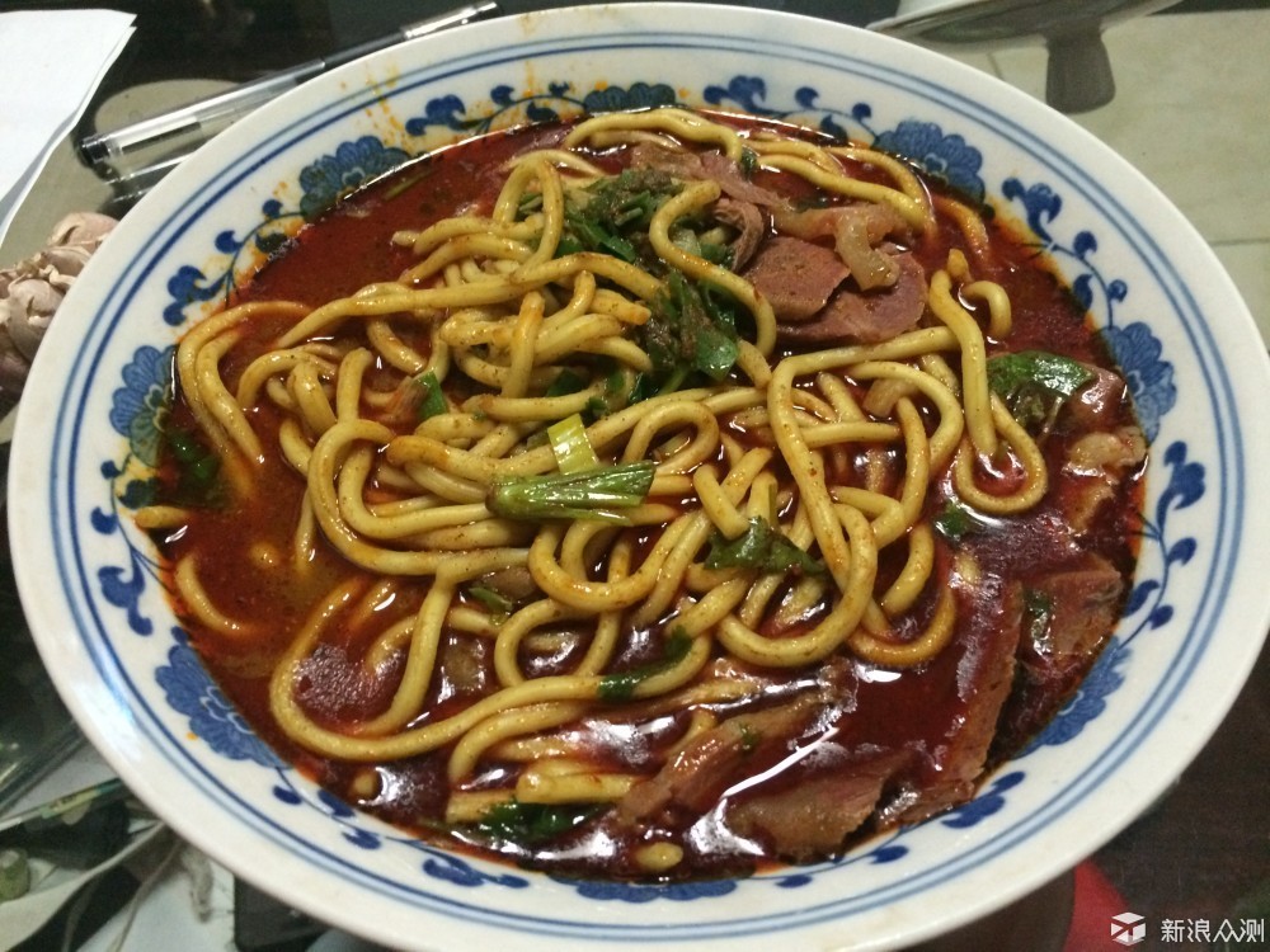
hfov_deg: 61.7
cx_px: 635
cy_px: 476
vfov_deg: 48.2
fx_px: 1064
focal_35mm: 29
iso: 320
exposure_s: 1/20
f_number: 2.2
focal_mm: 4.15
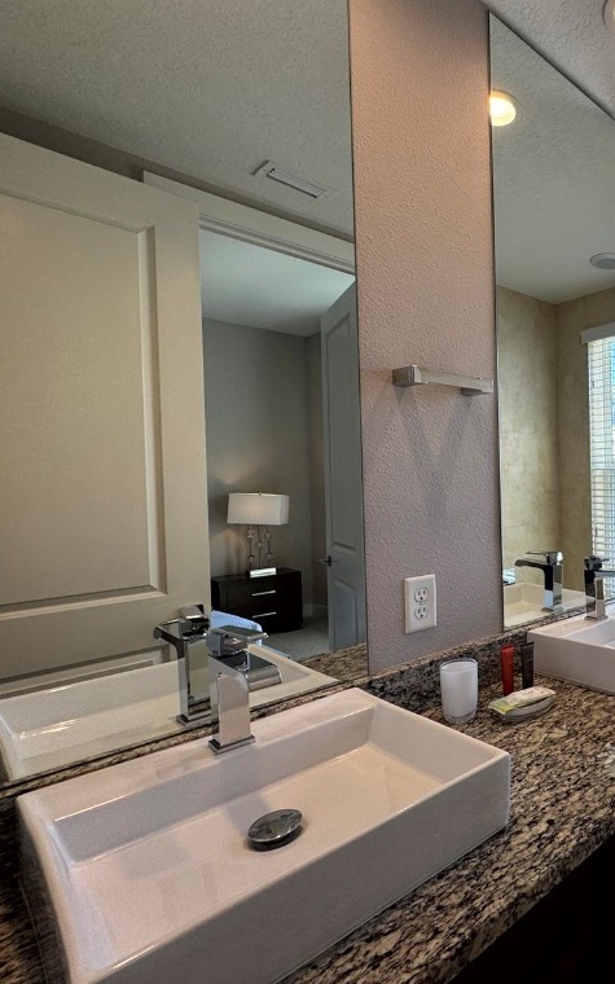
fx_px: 536
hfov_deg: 48.7
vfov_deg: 85.1
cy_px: 496
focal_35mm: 20
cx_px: 619
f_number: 2.2
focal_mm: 2.22
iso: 40
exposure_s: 1/220
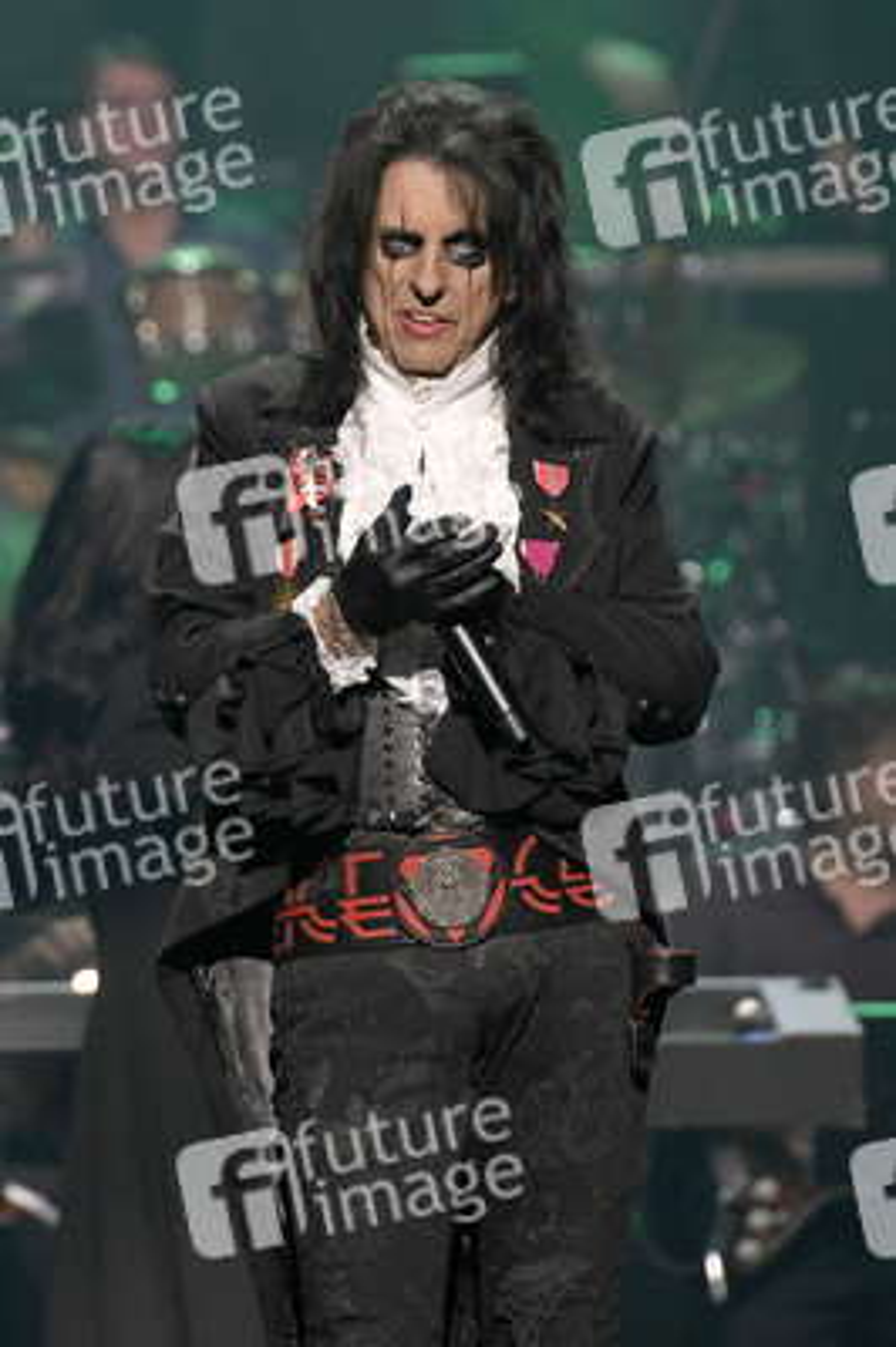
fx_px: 7479
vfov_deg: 10.3
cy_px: 674
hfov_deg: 6.9
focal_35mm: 200
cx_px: 448
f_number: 4
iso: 1600
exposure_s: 1/640
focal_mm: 200
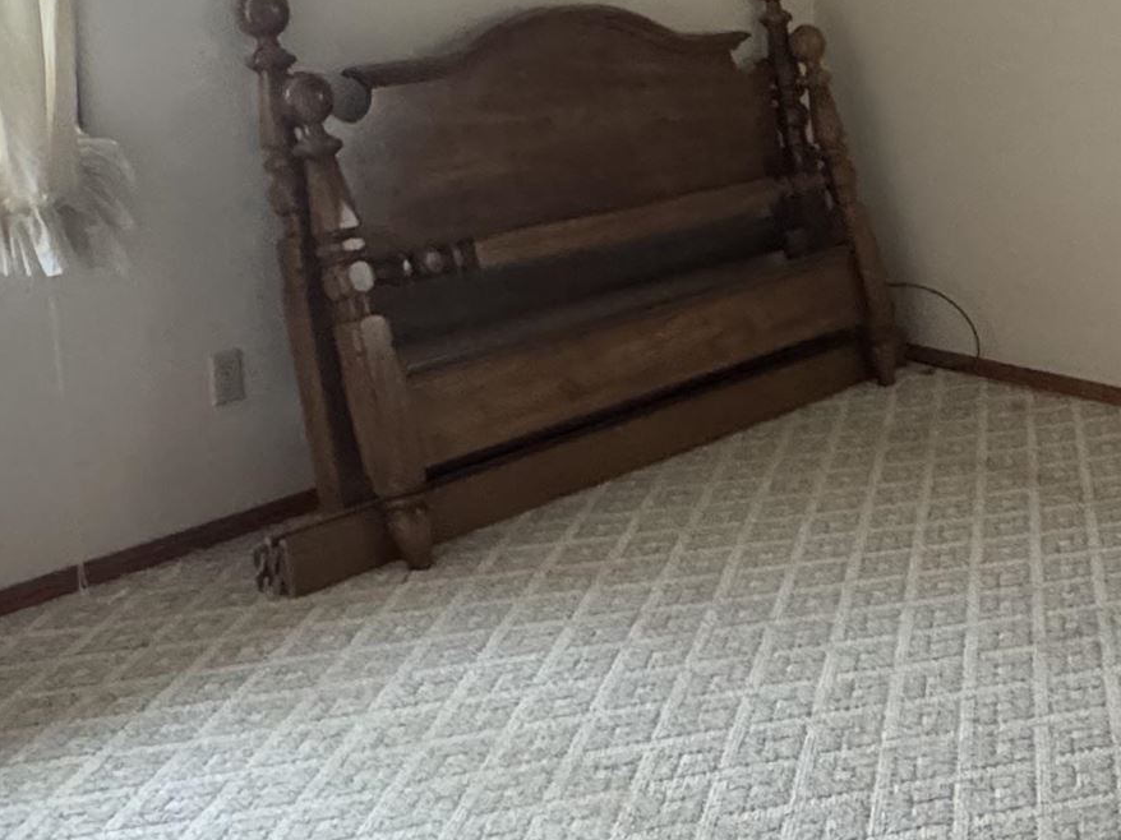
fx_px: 1586
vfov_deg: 29.1
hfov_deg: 36.8
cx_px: 978
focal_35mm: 49
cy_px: 197
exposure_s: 1/40
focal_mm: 2.22
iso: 1000
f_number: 2.2
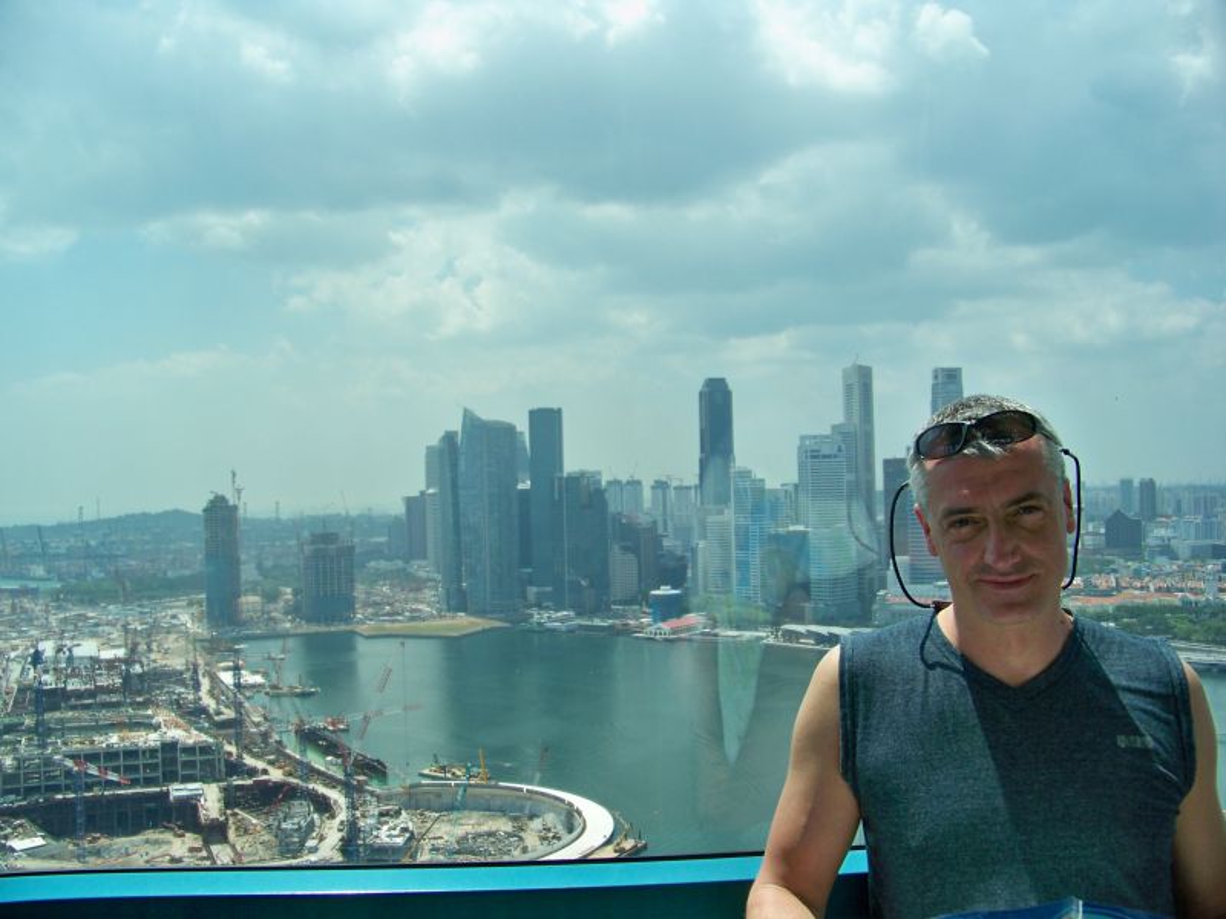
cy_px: 460
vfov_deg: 42.9
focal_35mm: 33
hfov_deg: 55.4
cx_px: 613
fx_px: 1169
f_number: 2.8
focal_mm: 5.85
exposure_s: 1/1000
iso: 64
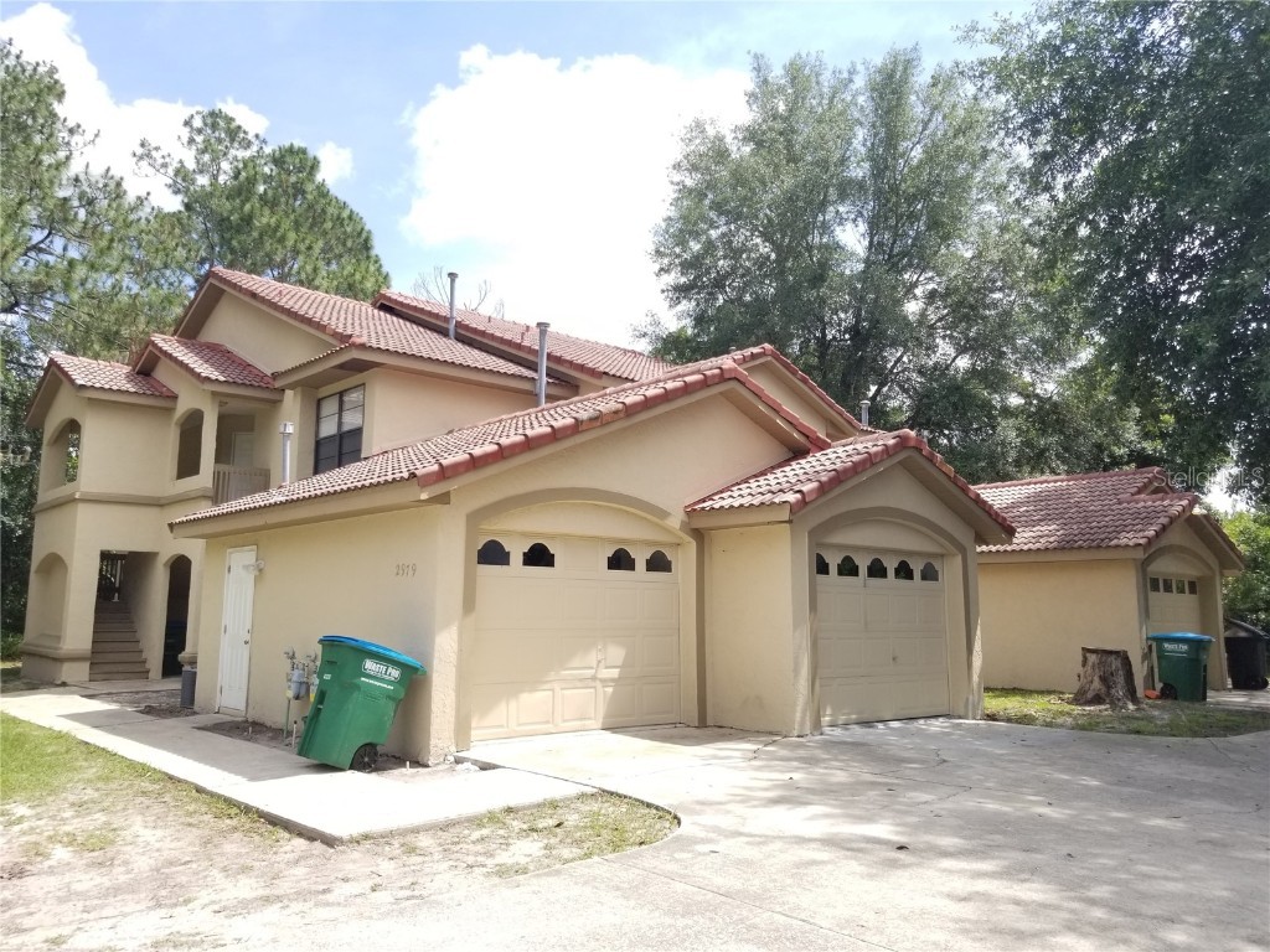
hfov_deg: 67.3
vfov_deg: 53.1
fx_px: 954
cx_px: 635
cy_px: 476
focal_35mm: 26
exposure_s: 1/1112
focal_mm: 4.25
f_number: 1.7
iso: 50
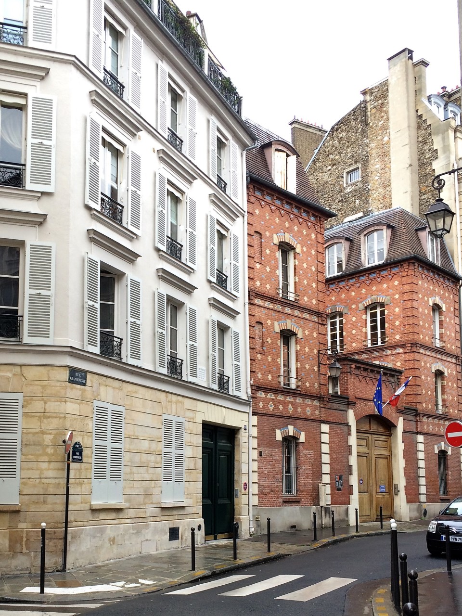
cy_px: 308
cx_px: 231
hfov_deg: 48.2
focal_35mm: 29
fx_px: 516
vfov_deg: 61.7
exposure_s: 1/120
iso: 50
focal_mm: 4.15
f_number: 2.2
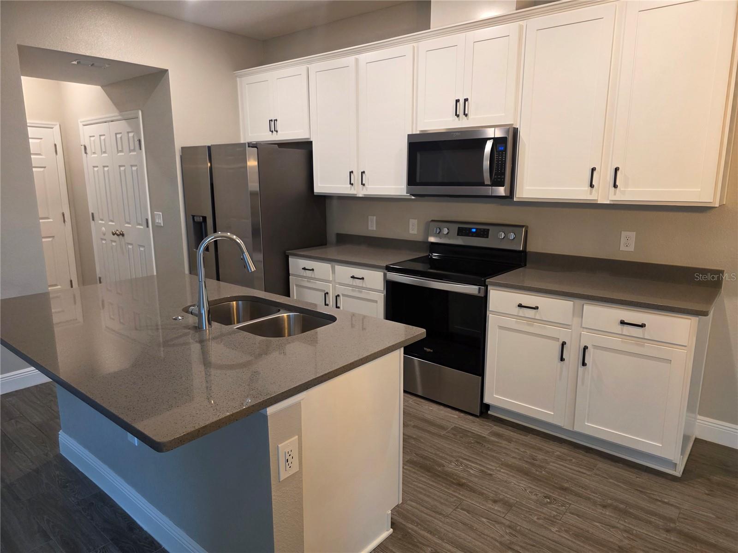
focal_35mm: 23
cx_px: 369
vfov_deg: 58.9
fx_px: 490
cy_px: 276
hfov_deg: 73.9
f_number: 1.7
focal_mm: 6.3
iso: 400
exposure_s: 1/120
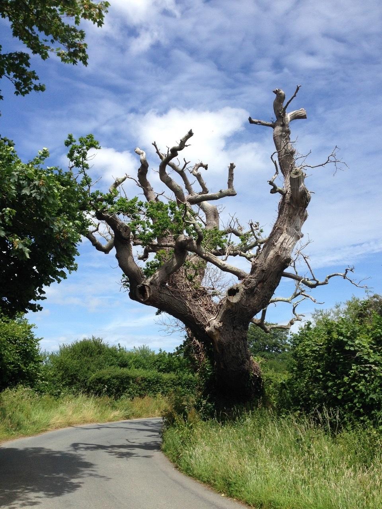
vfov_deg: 55.4
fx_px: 486
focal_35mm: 33
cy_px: 254
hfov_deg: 42.9
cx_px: 191
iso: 50
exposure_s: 1/1550
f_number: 2.4
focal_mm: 4.12
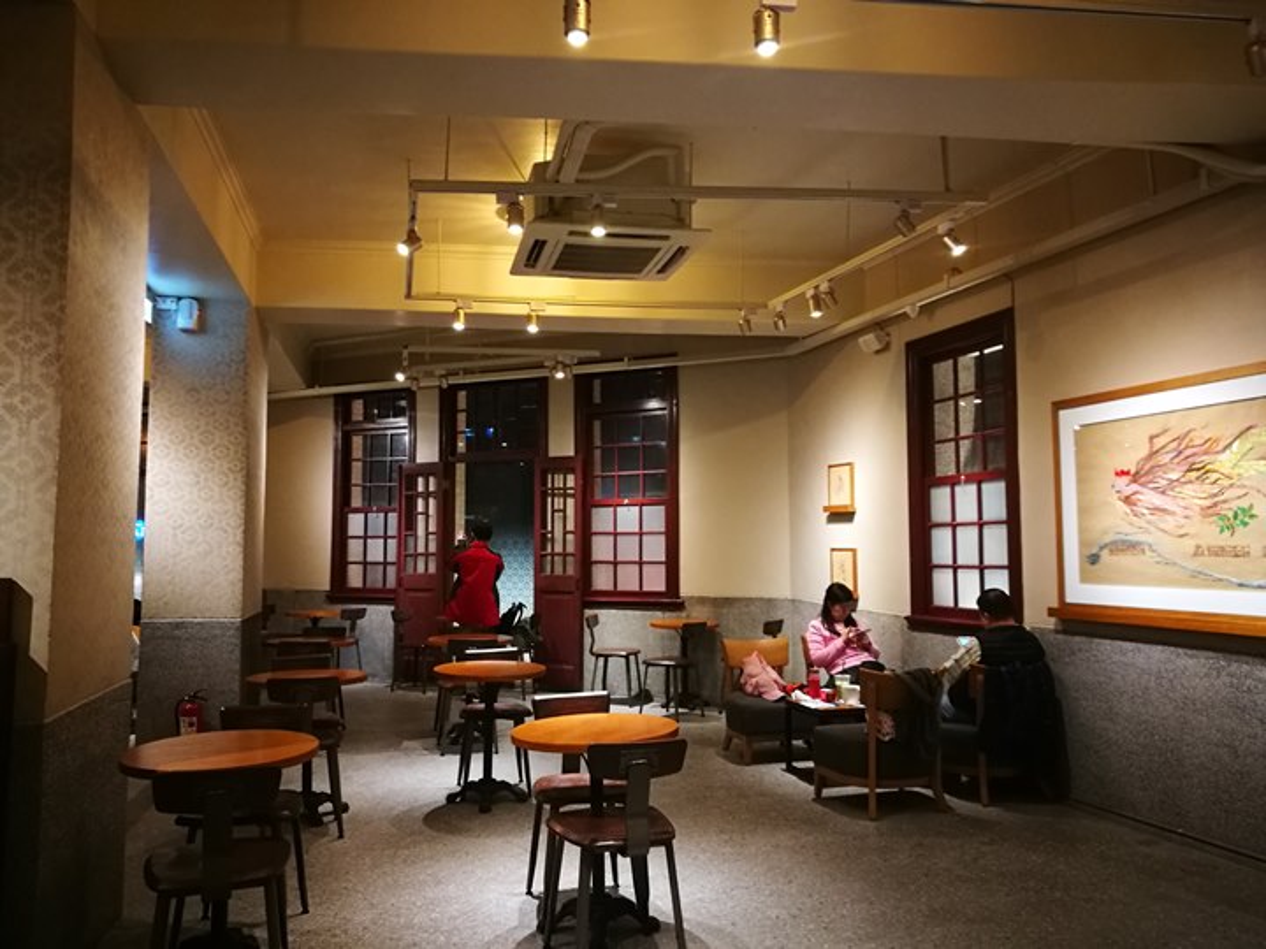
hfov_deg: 65.3
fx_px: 987
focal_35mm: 27
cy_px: 474
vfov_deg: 51.4
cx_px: 633
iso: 400
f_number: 2.2
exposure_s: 1/24
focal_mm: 4.5
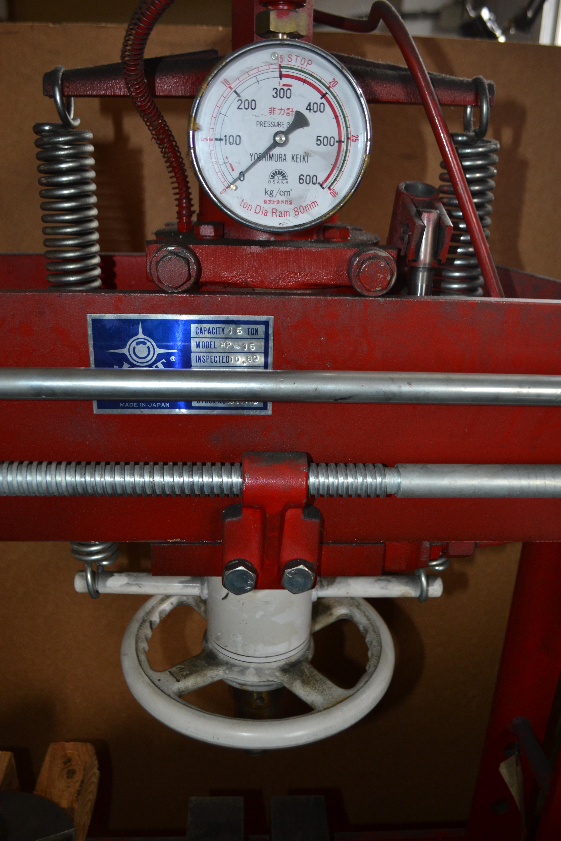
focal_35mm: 30
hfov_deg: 43.6
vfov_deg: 61.9
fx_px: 701
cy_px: 420
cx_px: 280
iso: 500
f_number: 3.8
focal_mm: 20
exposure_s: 1/60
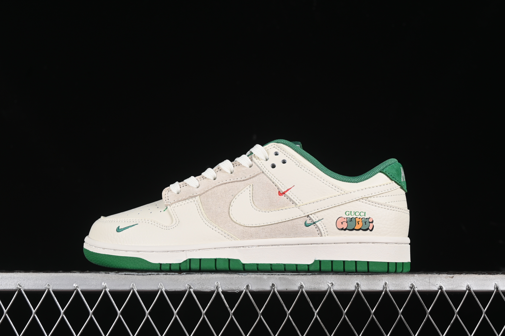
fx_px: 1052
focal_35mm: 75
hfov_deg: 27.0
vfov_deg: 18.2
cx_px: 252
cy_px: 168
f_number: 8
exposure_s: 1/80
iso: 160
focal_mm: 50
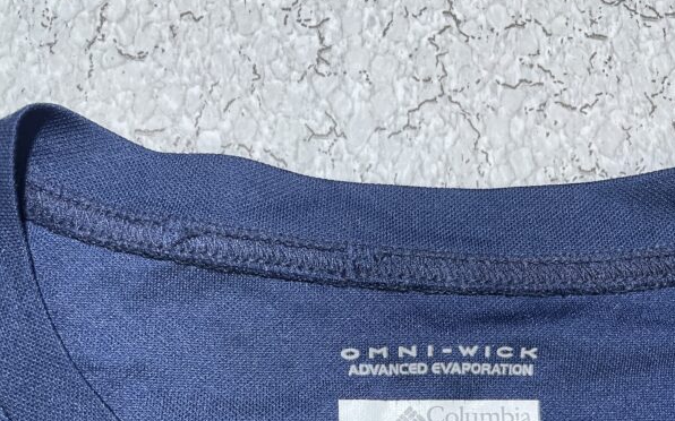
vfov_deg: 32.1
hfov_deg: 52.8
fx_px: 680
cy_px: 409
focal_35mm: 37
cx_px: 339
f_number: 1.6
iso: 160
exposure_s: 1/50
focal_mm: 4.2
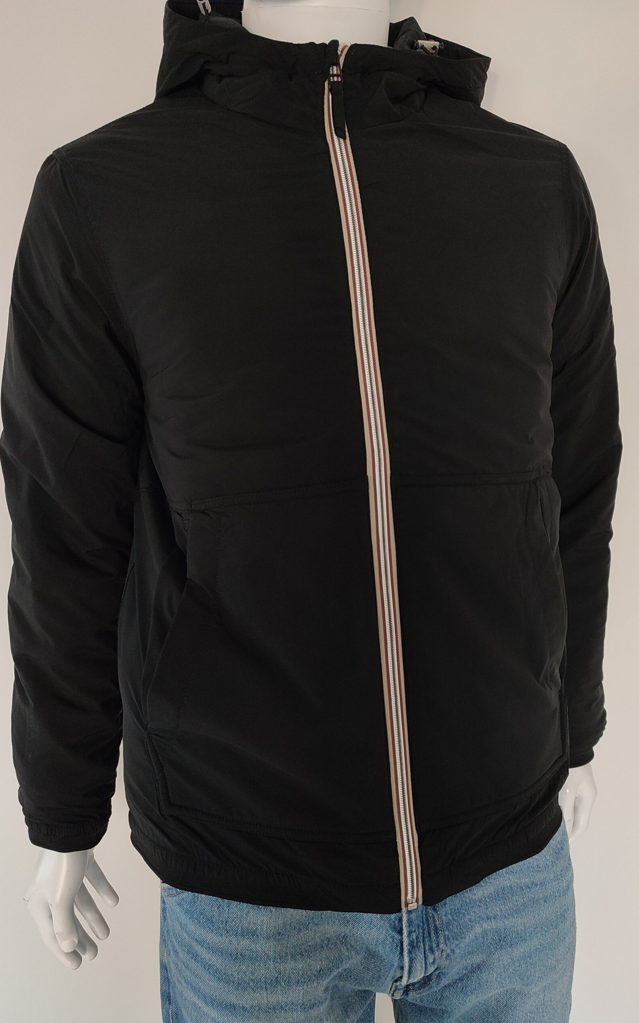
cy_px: 514
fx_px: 753
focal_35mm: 27
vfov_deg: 68.4
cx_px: 337
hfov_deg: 46.0
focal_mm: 6.04
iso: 572
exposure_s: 1/33
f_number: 1.9
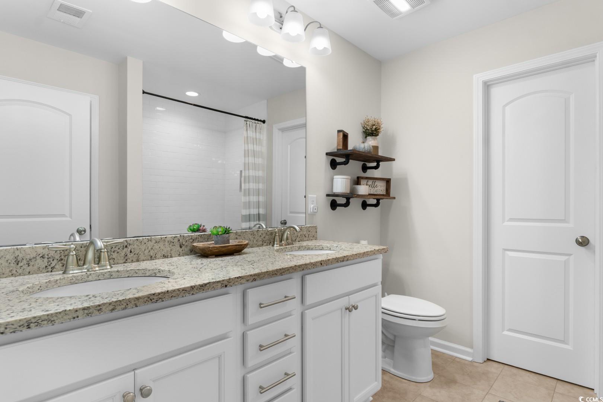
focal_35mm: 19
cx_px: 302
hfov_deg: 86.9
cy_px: 201
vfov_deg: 64.6
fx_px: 318
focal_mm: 13
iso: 100
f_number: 4.8
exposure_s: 1/10
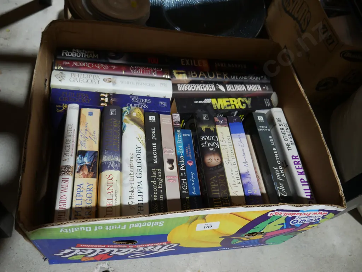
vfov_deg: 49.8
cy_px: 136
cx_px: 181
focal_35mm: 28
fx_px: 293
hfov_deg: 63.4
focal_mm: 14
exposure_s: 1/60
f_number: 3.5
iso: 320
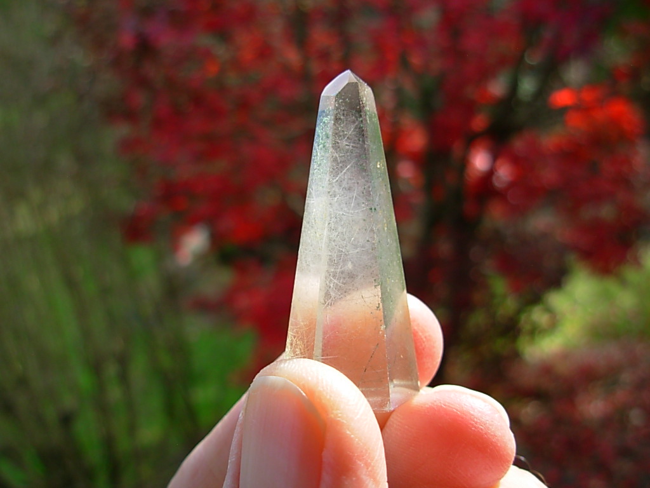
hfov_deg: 49.0
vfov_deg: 37.7
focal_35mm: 38
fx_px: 714
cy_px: 244
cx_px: 325
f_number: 2.9
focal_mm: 6.3
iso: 50
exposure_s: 1/279
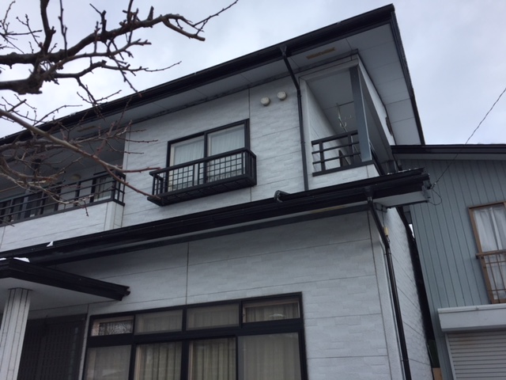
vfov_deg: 48.2
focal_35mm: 29
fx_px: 424
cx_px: 253
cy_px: 190
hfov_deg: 61.7
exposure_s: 1/860
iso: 32
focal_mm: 4.15
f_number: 2.2
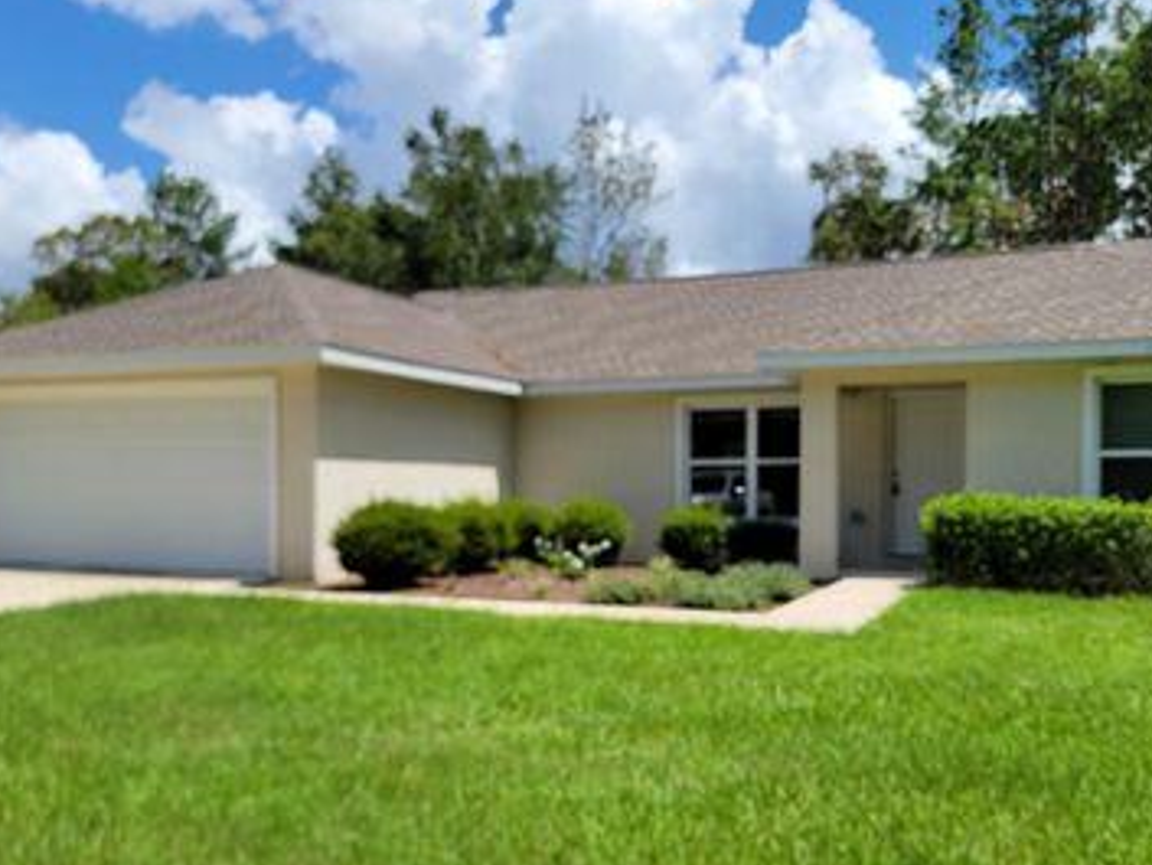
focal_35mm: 34
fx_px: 1132
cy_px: 514
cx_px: 633
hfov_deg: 53.8
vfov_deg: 41.6
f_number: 1.8
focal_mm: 6.7
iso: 16
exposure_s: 1/1114
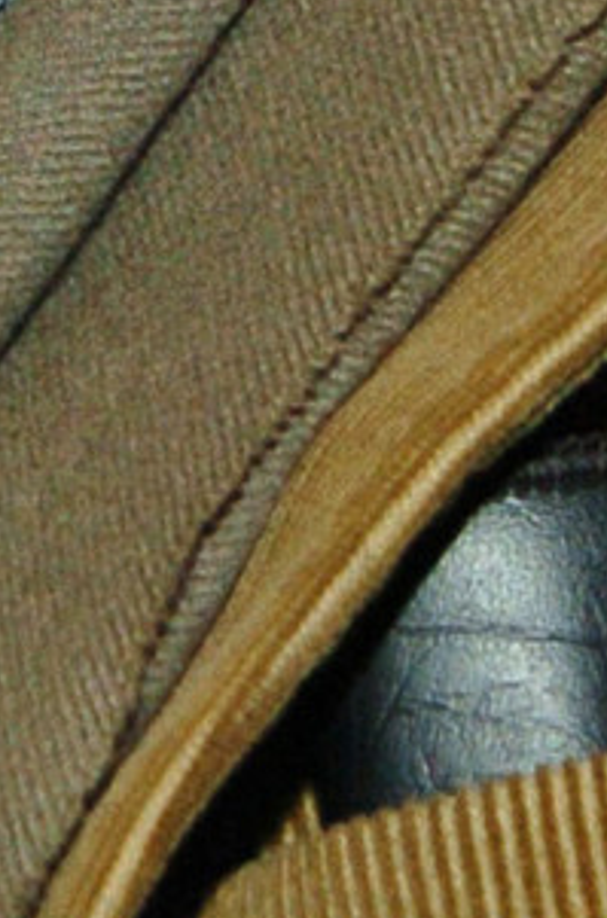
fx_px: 12464
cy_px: -256
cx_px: -156
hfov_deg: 2.8
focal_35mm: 490
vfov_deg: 4.2
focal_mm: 48
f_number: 5.6
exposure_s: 1/60
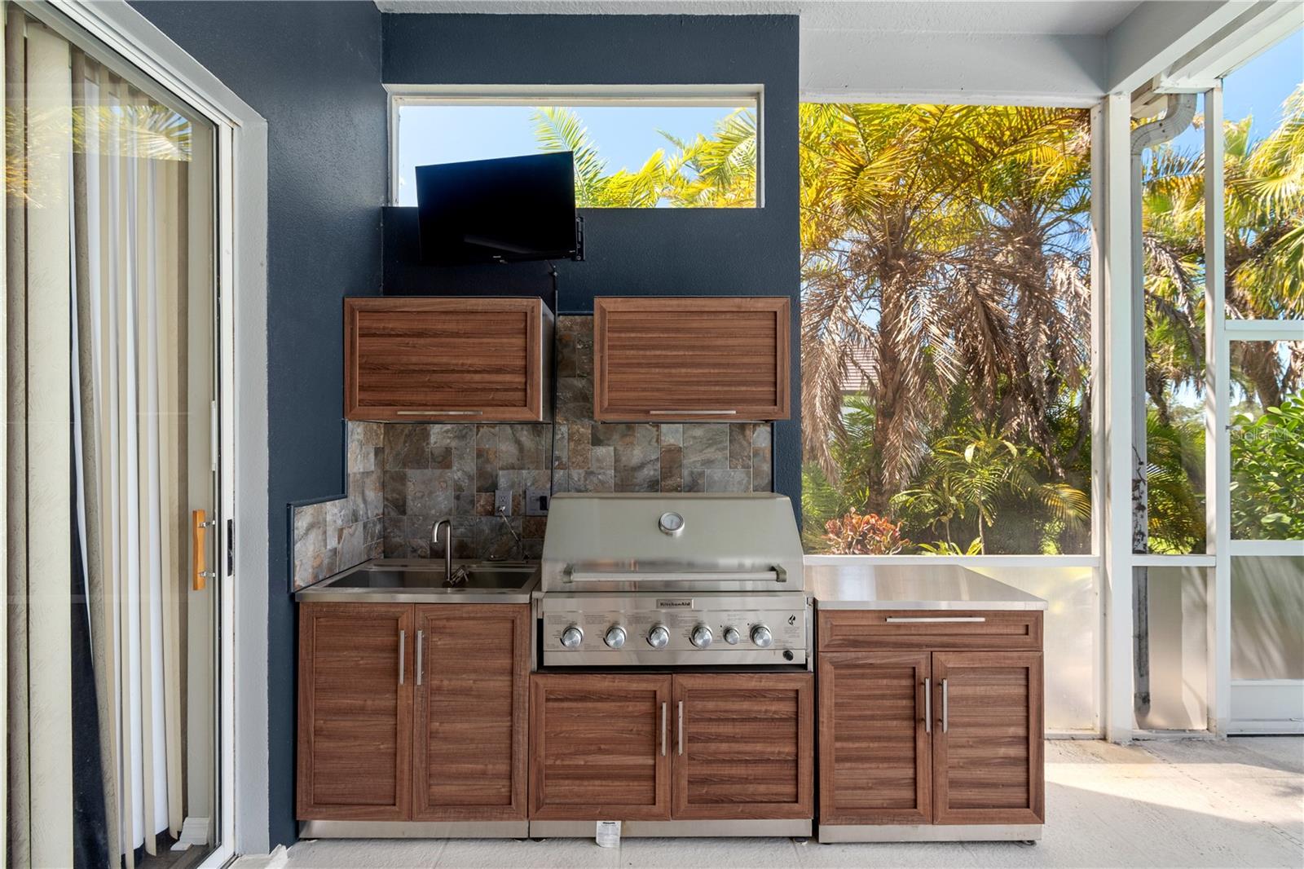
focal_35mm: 15
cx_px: 652
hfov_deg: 100.4
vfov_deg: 77.3
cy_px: 434
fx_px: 543
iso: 100
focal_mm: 10
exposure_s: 1/15
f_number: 7.1
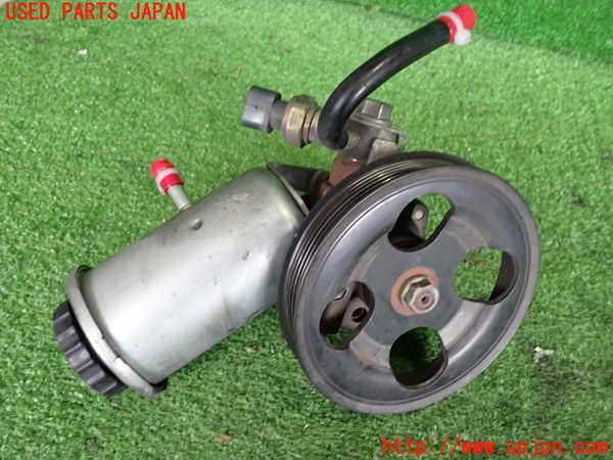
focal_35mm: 30
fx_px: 531
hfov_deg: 60.0
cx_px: 306
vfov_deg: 46.8
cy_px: 230
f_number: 2.3
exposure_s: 1/30
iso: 200
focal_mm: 5.4
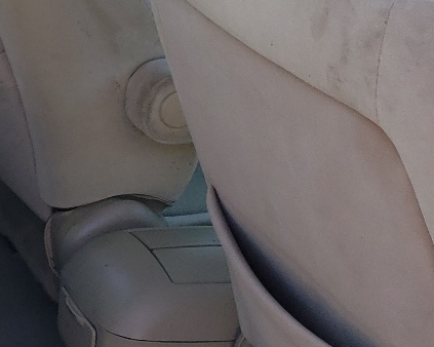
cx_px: -307
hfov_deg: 17.0
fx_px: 1233
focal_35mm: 96
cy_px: 174
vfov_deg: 16.0
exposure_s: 1/400
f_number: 1.5
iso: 50
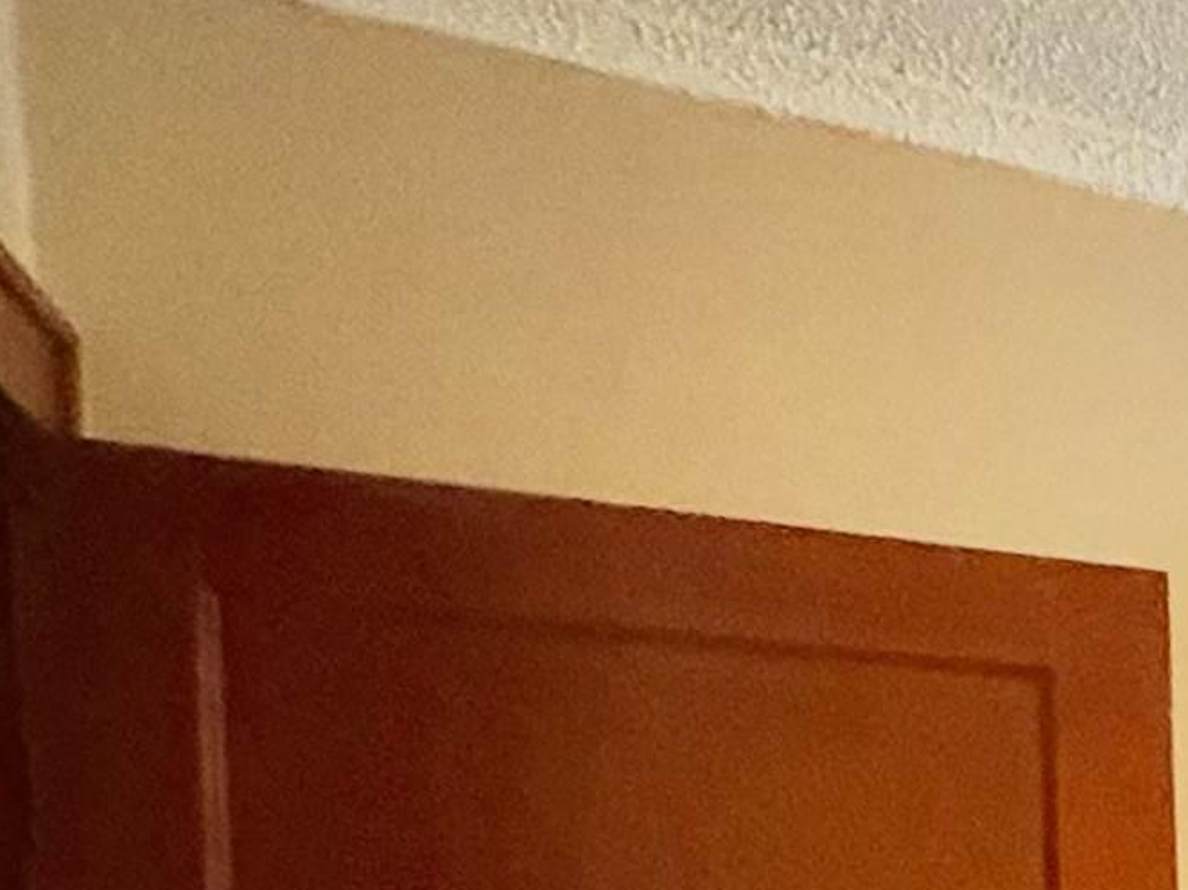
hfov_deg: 17.5
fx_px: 2230
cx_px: 2534
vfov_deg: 20.0
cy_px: 1261
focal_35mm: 65
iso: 1000
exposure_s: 1/40
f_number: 2.2
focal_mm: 2.22
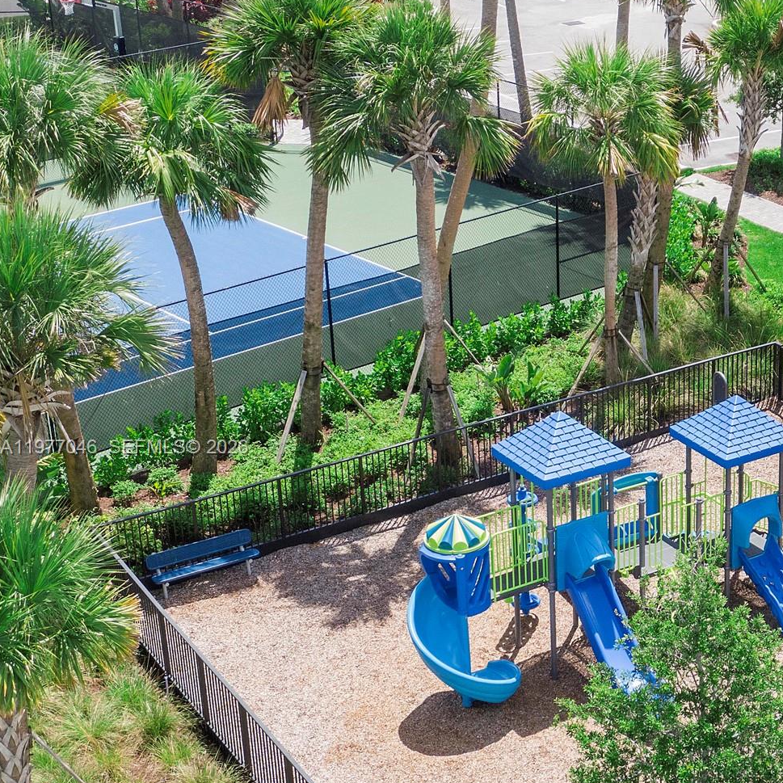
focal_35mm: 70
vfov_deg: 24.6
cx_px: 643
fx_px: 1791
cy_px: 449
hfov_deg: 24.2
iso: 100
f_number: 3.8
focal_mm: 8.6
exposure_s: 1/400
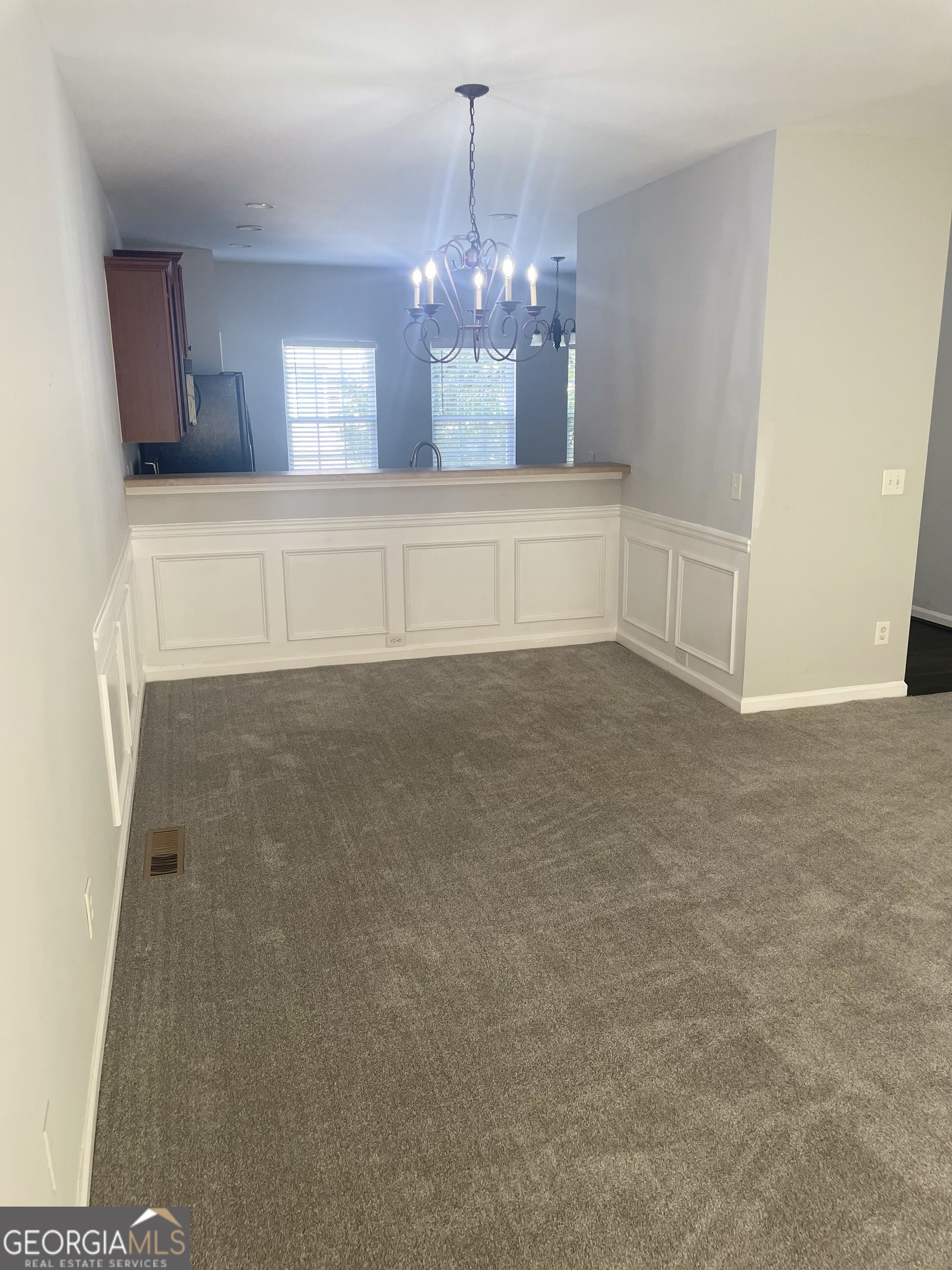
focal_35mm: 26
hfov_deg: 53.1
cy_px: 635
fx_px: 953
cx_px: 476
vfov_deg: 67.3
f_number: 1.6
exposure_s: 1/120
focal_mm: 4.2
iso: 100
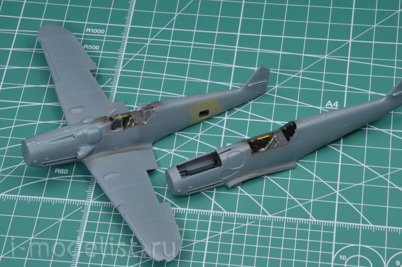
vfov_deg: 9.9
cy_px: 134
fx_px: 1540
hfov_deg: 14.9
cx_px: 201
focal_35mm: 138
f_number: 22
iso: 200
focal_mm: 92
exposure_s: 1/13
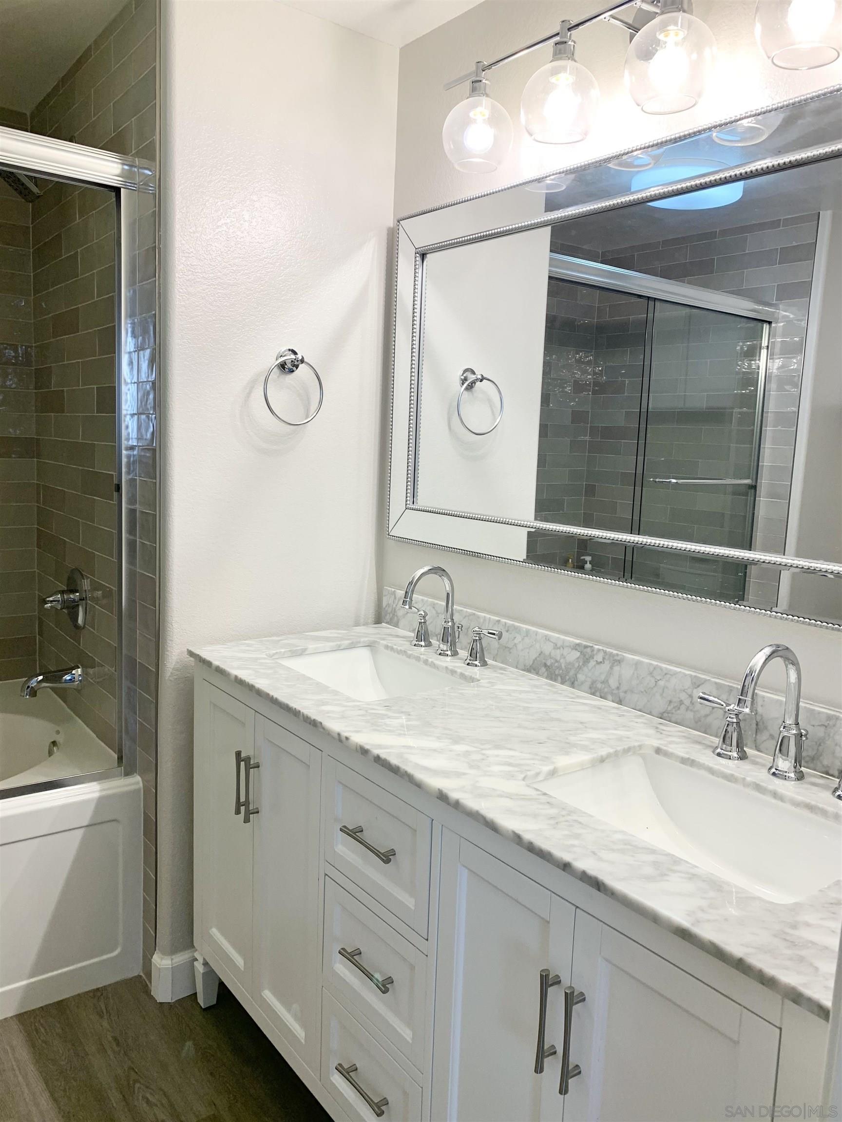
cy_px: 561
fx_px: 843
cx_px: 421
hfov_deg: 53.1
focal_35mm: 26
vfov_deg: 67.3
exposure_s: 1/120
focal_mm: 4.25
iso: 64
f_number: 1.8
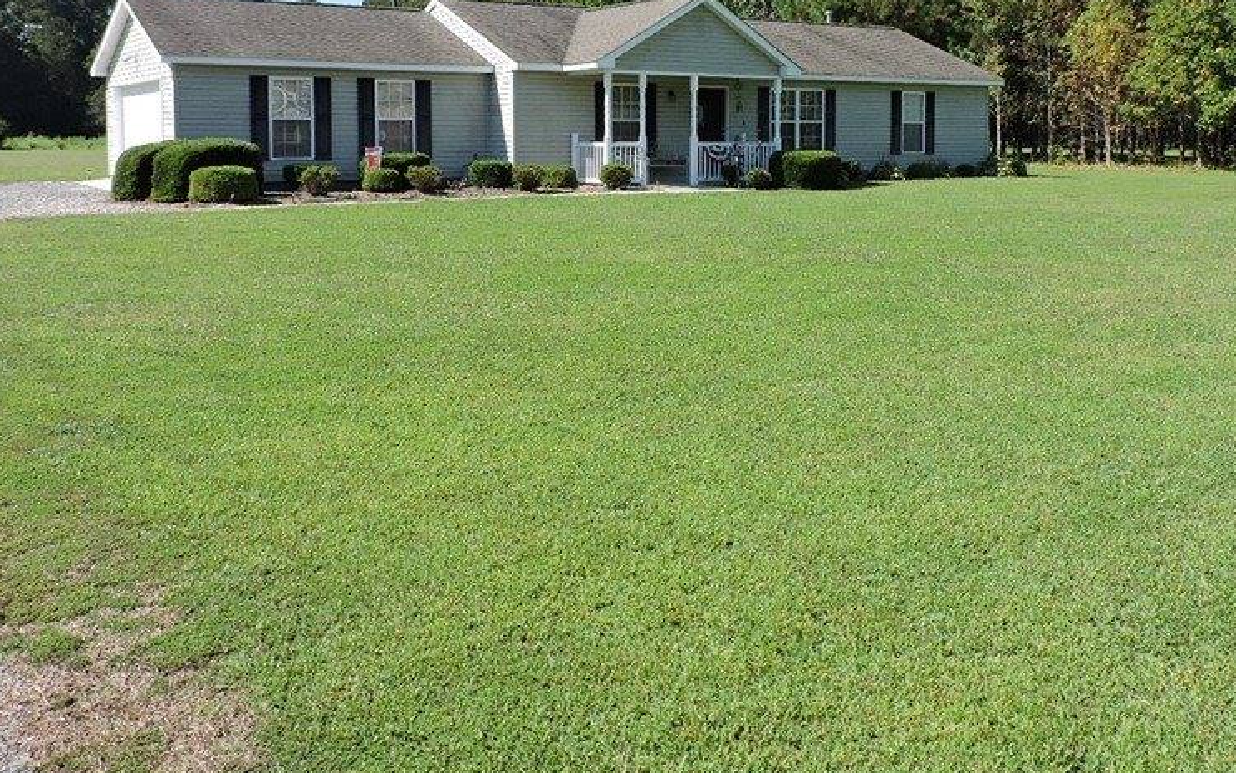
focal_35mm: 35
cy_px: 203
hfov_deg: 55.3
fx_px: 1179
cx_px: 661
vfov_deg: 35.5
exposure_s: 1/1000
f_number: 3
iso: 100
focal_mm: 4.3
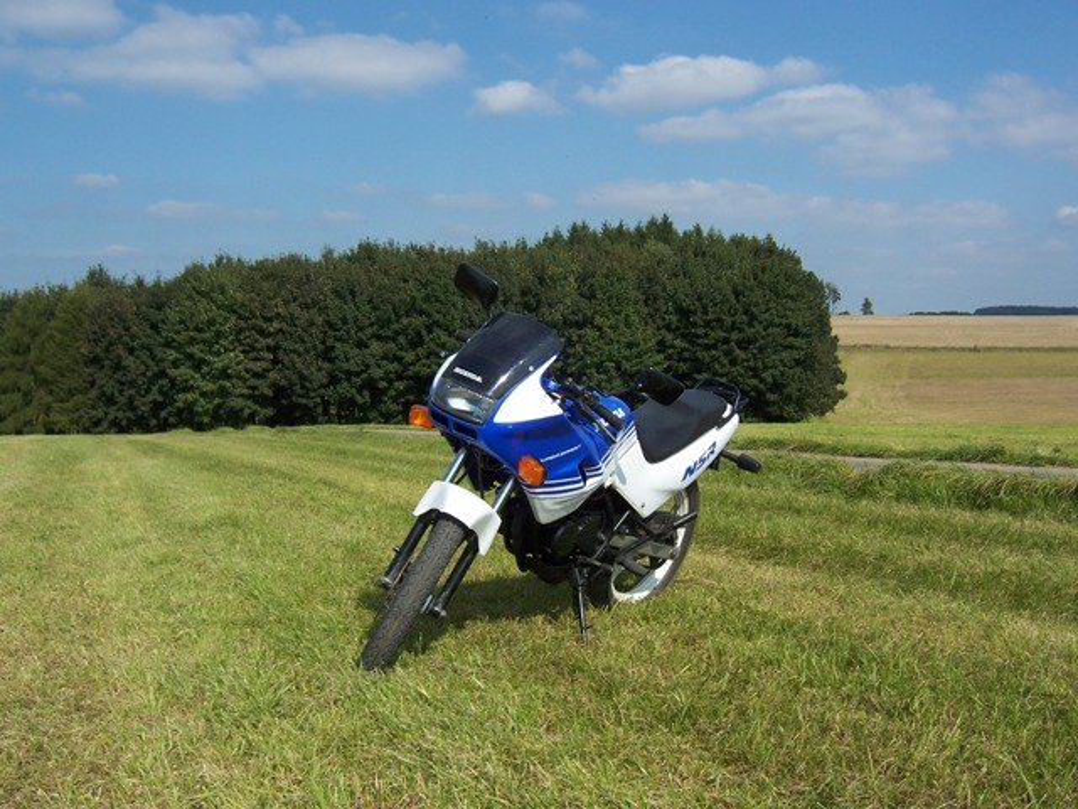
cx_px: 539
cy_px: 404
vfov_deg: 39.7
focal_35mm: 36
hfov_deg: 51.4
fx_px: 1121
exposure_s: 1/640
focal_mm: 6.2
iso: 80
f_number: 4.5
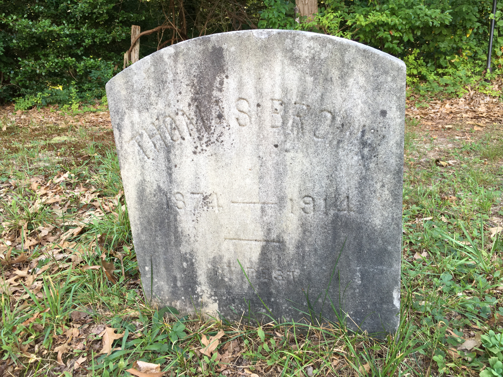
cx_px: 252
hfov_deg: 61.7
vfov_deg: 48.2
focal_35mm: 29
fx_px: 421
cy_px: 188
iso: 32
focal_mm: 4.15
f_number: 2.2
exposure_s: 1/60
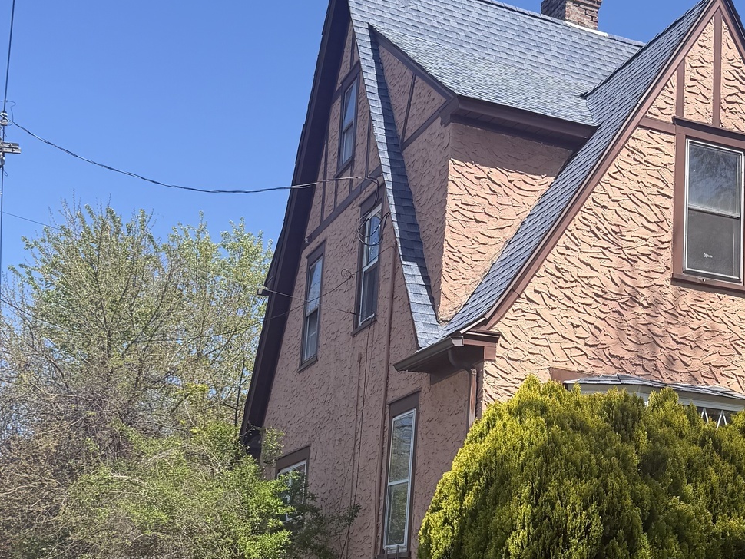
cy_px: 389
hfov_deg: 32.9
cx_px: 584
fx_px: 1227
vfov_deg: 25.5
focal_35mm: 57
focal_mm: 6.76
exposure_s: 1/2907
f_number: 1.78
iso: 80
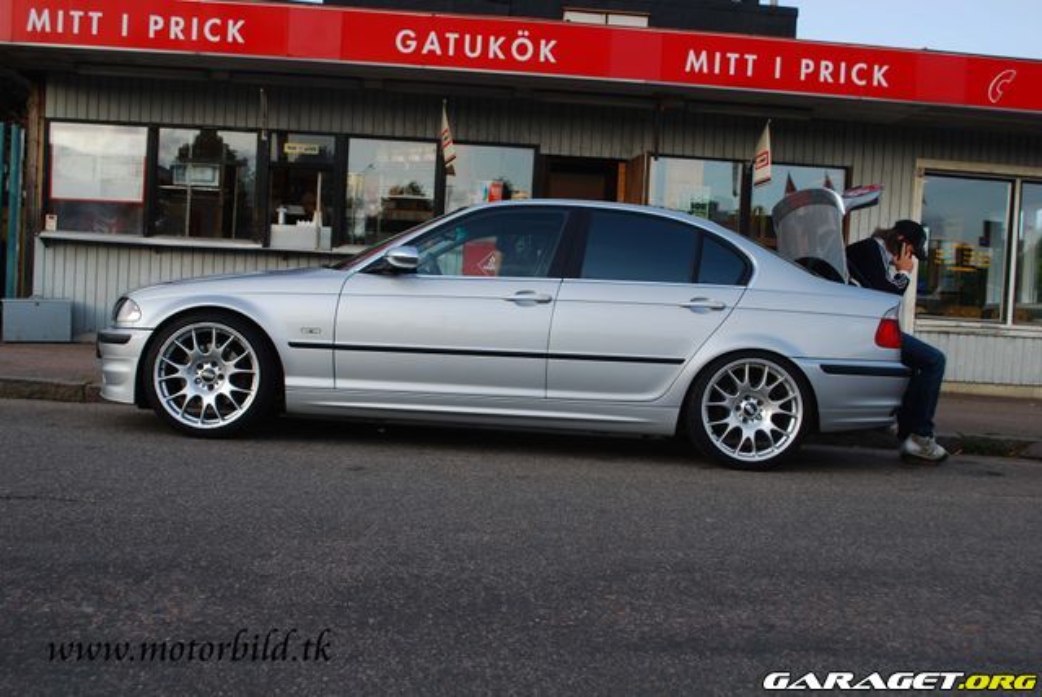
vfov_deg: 36.9
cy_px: 348
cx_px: 521
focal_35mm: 36
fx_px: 1043
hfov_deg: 53.1
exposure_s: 1/125
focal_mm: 24
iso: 100
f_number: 5.6
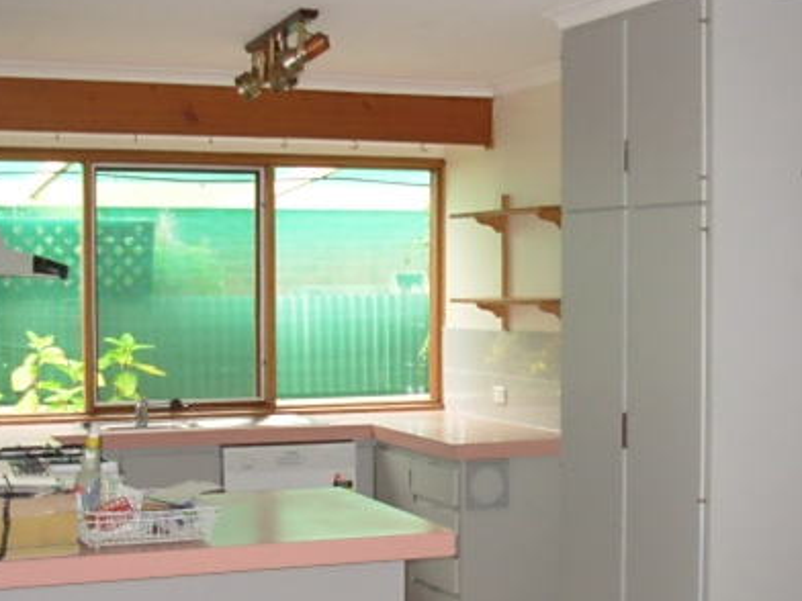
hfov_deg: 31.1
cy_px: 397
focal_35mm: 62
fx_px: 1436
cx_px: 477
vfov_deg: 23.6
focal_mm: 6.3
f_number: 2.9
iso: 119
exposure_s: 1/76.1
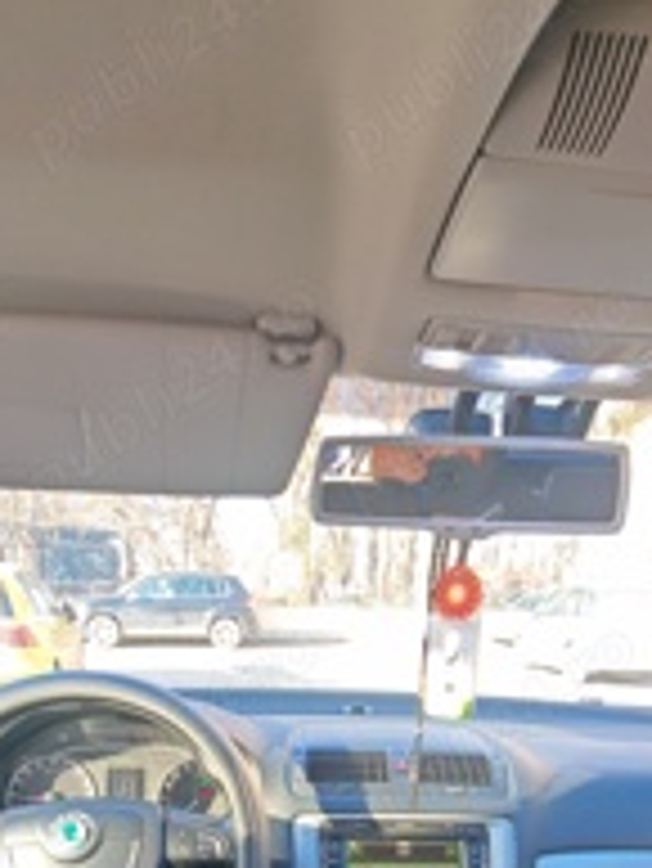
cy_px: 814
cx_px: 328
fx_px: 727
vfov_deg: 52.4
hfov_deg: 48.3
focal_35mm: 29
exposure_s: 1/50
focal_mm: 1.82
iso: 80
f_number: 2
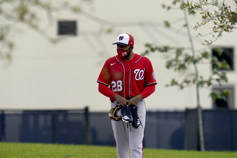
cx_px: 118
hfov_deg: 3.7
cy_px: 79
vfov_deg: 2.5
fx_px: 3686
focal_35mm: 560
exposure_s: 1/3200
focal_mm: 560
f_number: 5.6
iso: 800
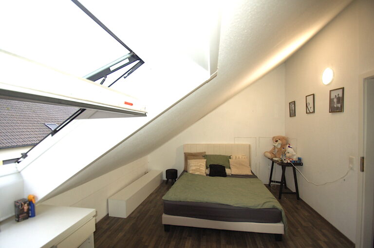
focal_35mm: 15
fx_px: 156
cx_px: 187
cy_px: 124
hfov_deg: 100.5
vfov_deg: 77.1
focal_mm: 10
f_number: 3.5
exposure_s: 1/60
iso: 400
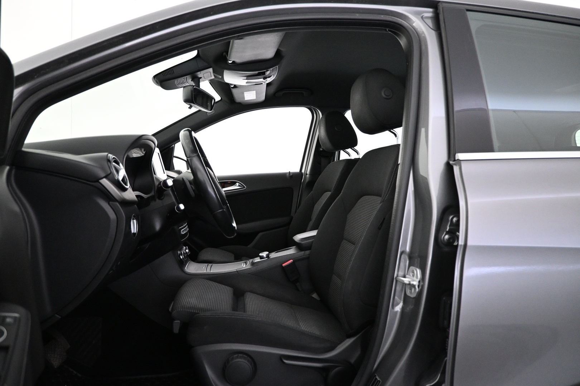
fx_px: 387
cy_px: 193
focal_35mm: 24
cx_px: 290
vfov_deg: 53.1
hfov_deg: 73.7
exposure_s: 1/80
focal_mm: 16
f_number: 3.5
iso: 3200
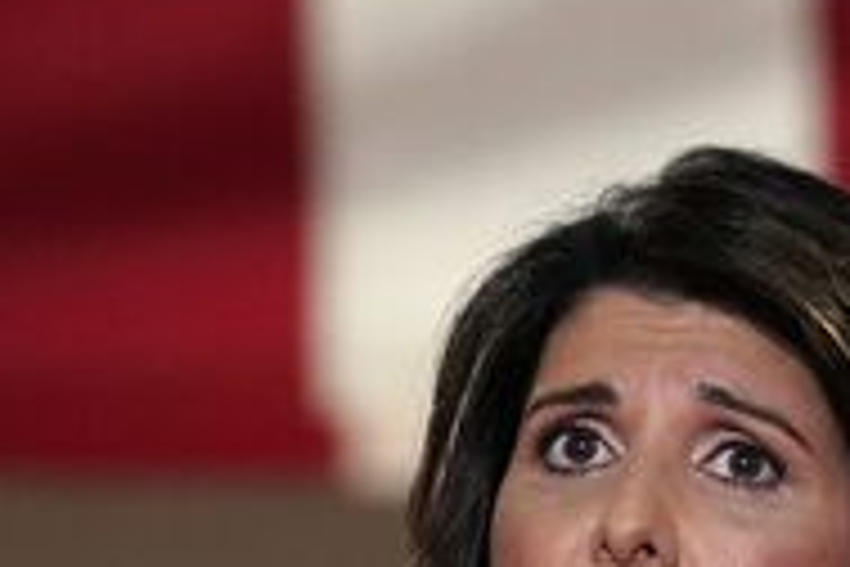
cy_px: 992
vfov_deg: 0.8
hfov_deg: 1.2
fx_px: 40018
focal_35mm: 1695
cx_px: 360
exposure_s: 1/200
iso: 6400
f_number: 5.6
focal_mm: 400
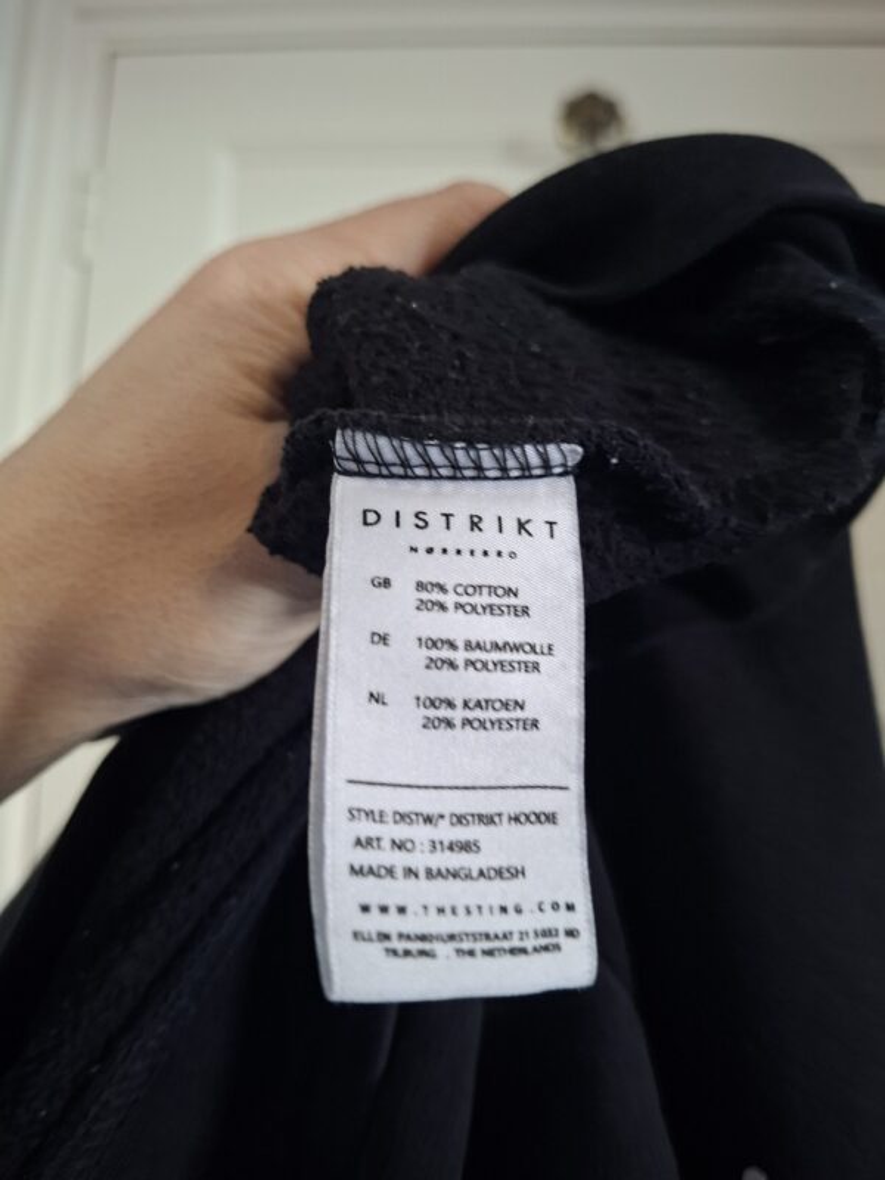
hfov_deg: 58.9
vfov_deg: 73.9
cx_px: 442
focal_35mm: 23
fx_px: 784
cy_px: 590
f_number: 1.8
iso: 320
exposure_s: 1/30
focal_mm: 5.54
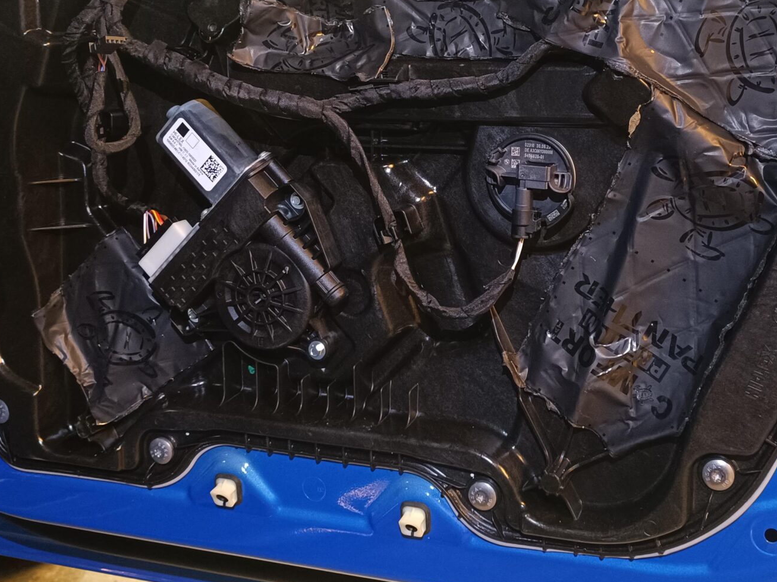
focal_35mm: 47
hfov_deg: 40.0
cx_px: 507
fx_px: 1055
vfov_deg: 30.3
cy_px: 139
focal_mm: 5.59
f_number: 1.88
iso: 697
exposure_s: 1/33.3
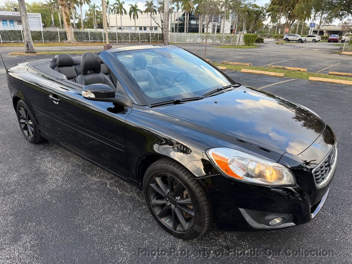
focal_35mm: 24
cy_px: 132
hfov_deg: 71.6
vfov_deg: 56.8
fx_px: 244
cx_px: 176
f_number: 1.78
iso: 80
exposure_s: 1/290
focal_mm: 6.76
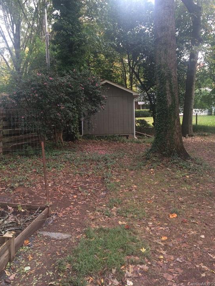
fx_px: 257
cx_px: 107
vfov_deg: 58.3
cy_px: 134
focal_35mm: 31
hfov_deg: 45.5
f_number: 2.2
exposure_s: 1/120
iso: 50
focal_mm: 4.15
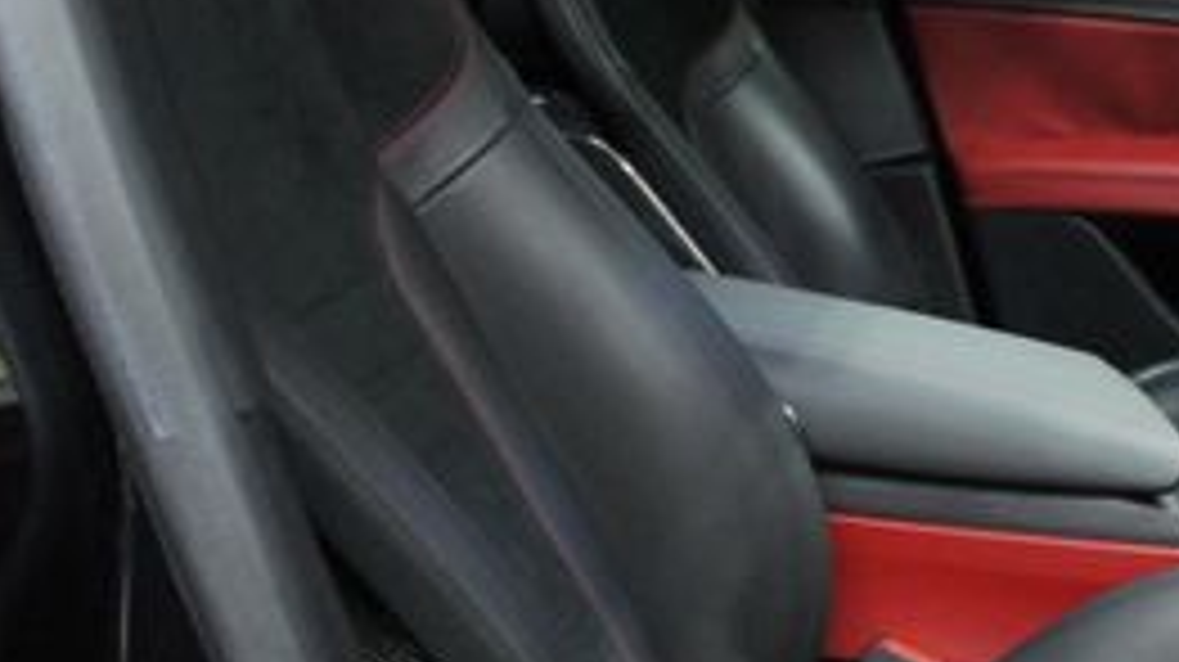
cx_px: 1350
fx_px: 2156
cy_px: 419
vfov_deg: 17.4
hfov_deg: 27.5
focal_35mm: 69
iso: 1600
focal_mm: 18
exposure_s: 1/30
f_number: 3.5
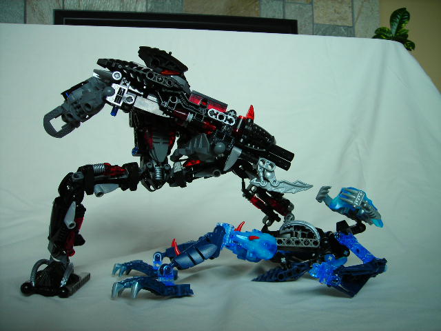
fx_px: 484
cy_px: 166
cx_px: 220
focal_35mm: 38
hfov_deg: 49.0
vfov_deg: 37.7
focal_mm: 6.3
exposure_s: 1/15.7
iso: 50
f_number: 3.2
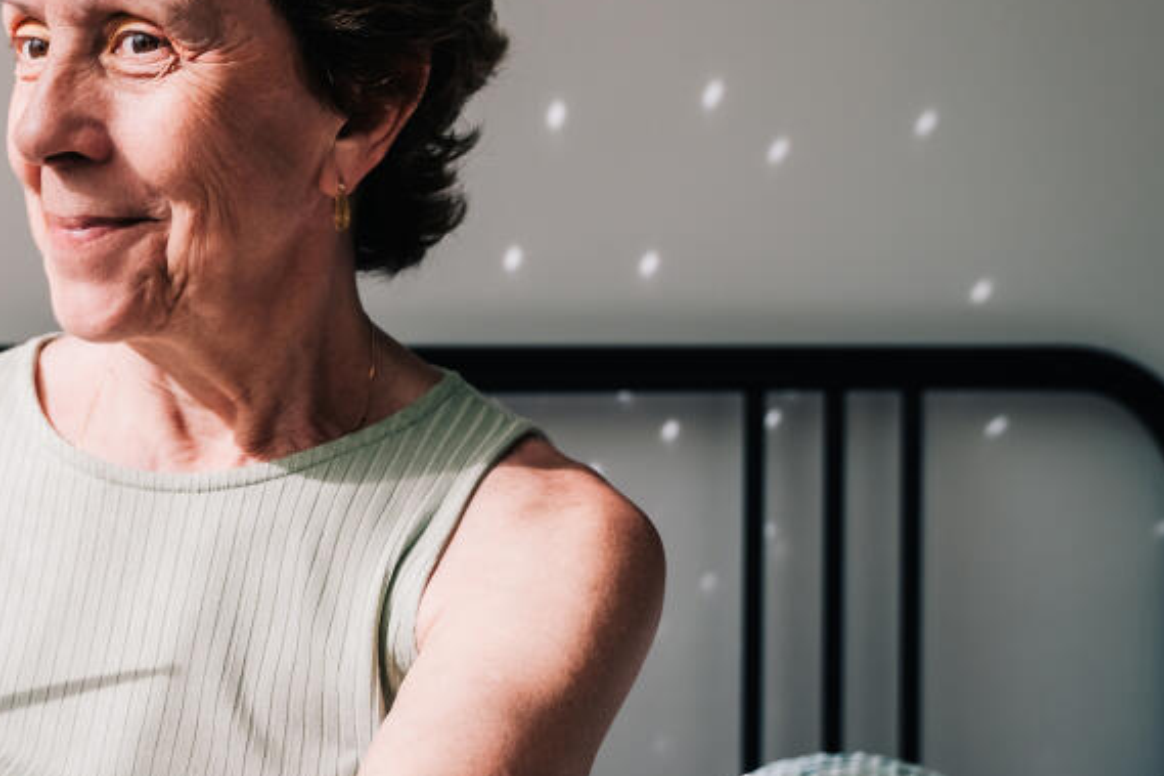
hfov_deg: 30.0
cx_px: 110
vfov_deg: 21.0
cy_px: 155
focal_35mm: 64
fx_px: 2069
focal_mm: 28
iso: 200
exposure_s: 1/800
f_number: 3.5
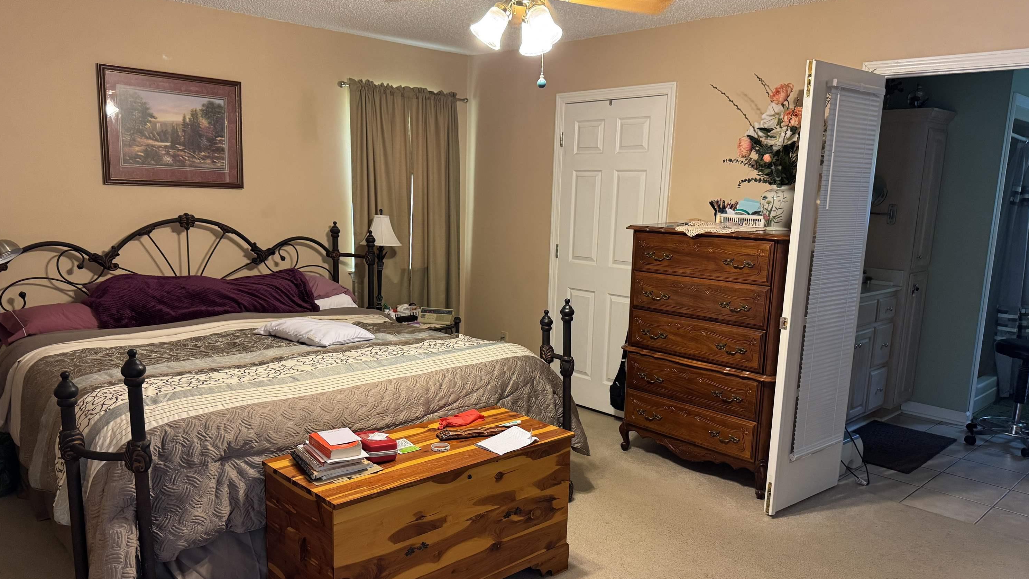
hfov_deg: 69.9
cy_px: 328
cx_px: 512
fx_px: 737
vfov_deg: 42.8
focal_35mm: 27
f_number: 1.78
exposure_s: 1/60
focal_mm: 6.76
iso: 400
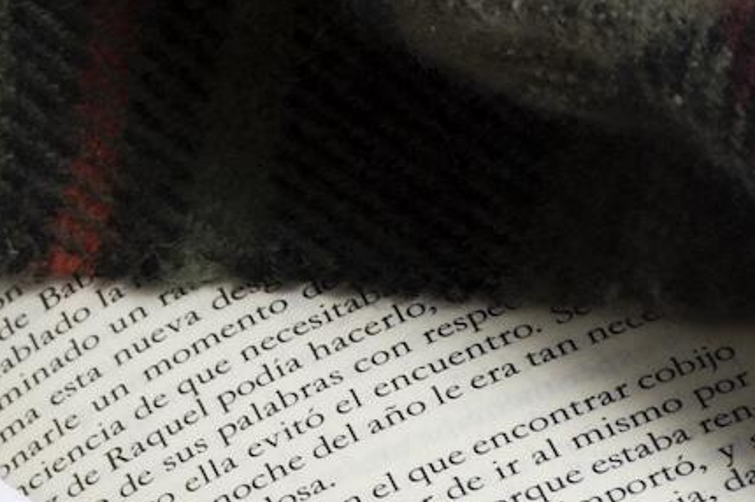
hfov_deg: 5.7
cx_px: -26
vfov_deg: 3.7
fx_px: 7607
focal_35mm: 363
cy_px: 1028
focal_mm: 52
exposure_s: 1/125
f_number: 8
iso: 200
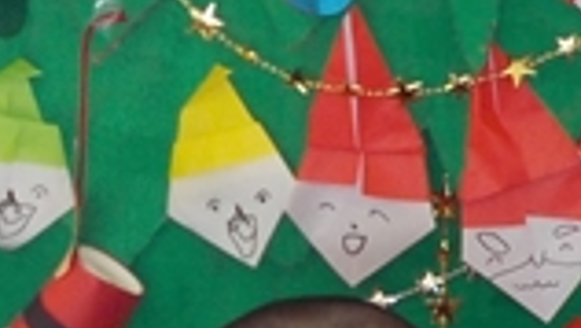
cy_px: 118
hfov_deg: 12.4
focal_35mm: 172
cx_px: 51
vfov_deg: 7.1
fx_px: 2651
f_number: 3.3
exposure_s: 1/50
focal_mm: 4.1
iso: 125
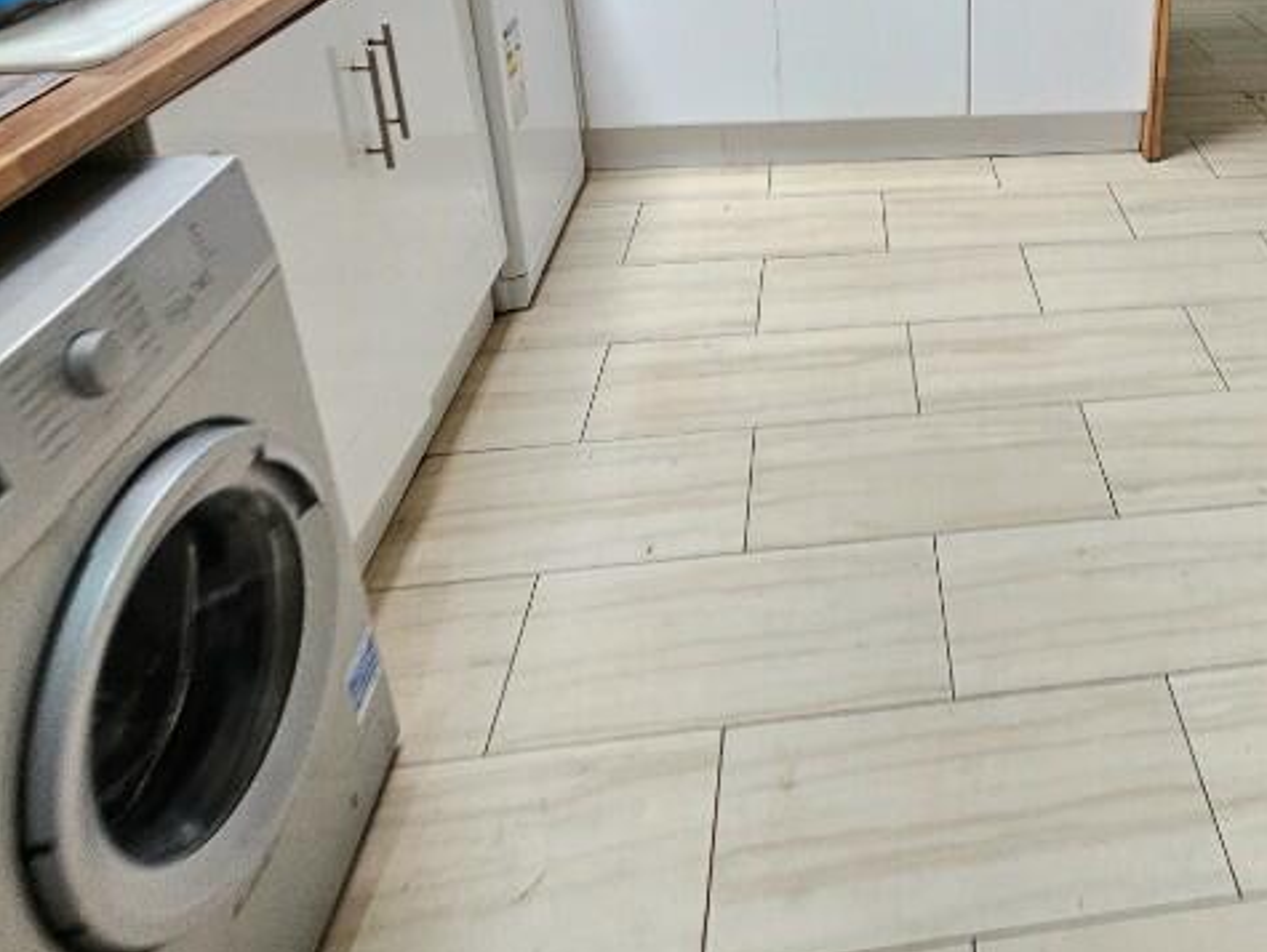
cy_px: 72
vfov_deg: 44.7
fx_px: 1026
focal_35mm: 28
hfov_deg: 58.4
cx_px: 1019
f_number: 2.2
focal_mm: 2.2
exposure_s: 1/50
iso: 160
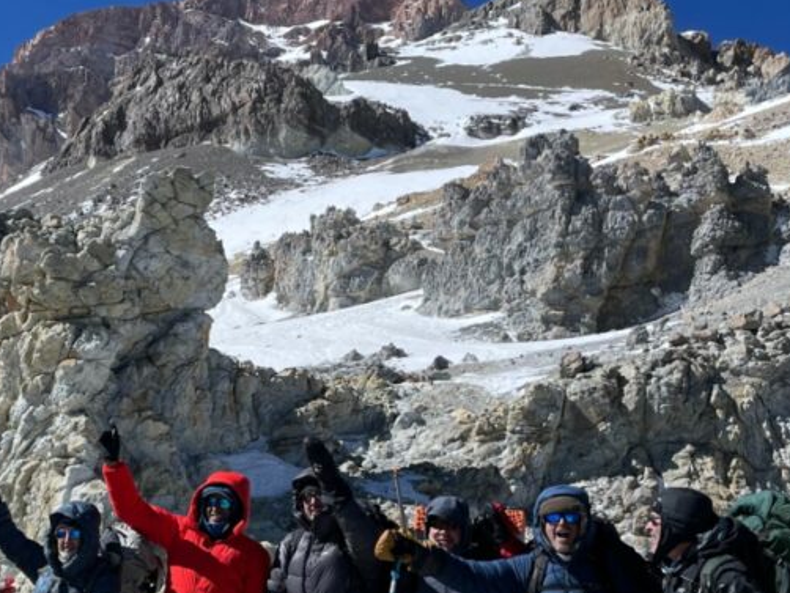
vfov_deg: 27.2
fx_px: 1210
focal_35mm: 53
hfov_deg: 35.8
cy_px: 440
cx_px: 260
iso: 32
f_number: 1.6
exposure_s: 1/3731
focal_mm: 4.2
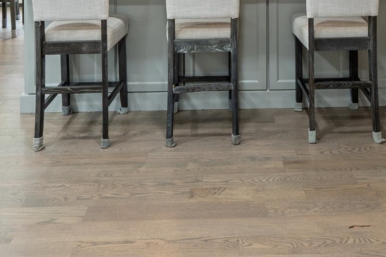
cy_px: -79
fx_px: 450
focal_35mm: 42
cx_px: 239
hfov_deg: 46.0
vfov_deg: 26.8
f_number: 5.6
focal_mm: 16
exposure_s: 1/10
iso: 400
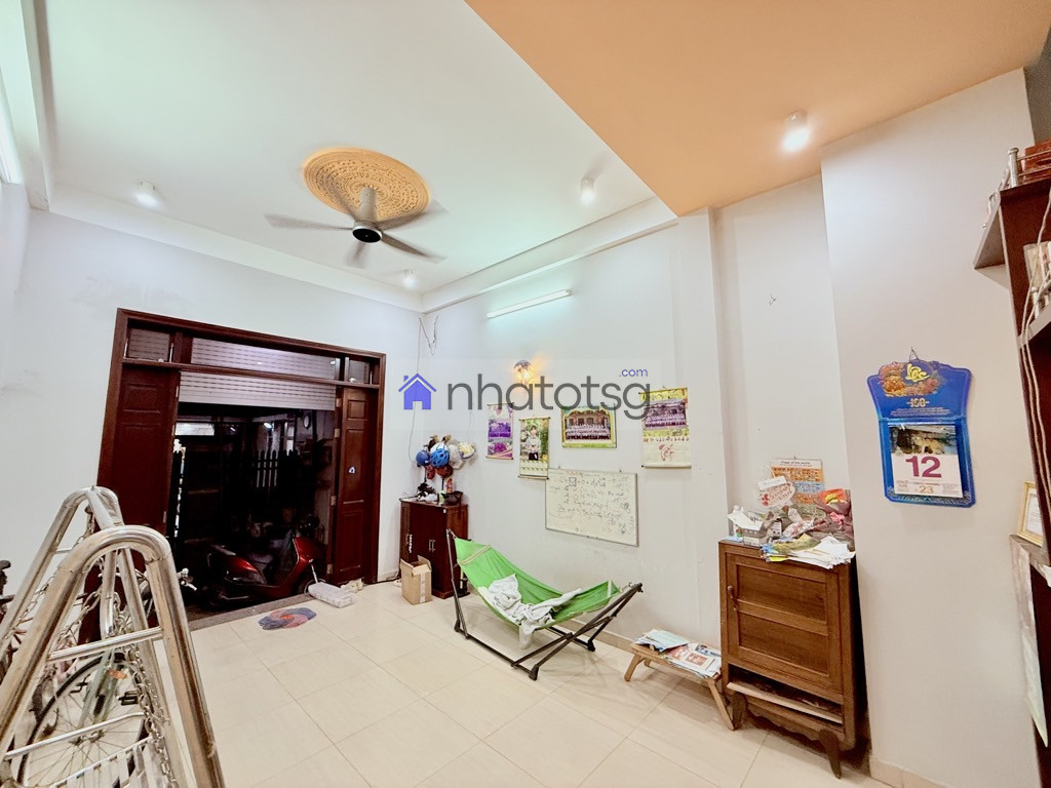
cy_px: 394
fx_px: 425
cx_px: 526
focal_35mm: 14
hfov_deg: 102.1
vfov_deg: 85.7
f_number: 2.2
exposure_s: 1/50
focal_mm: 2.22
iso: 250
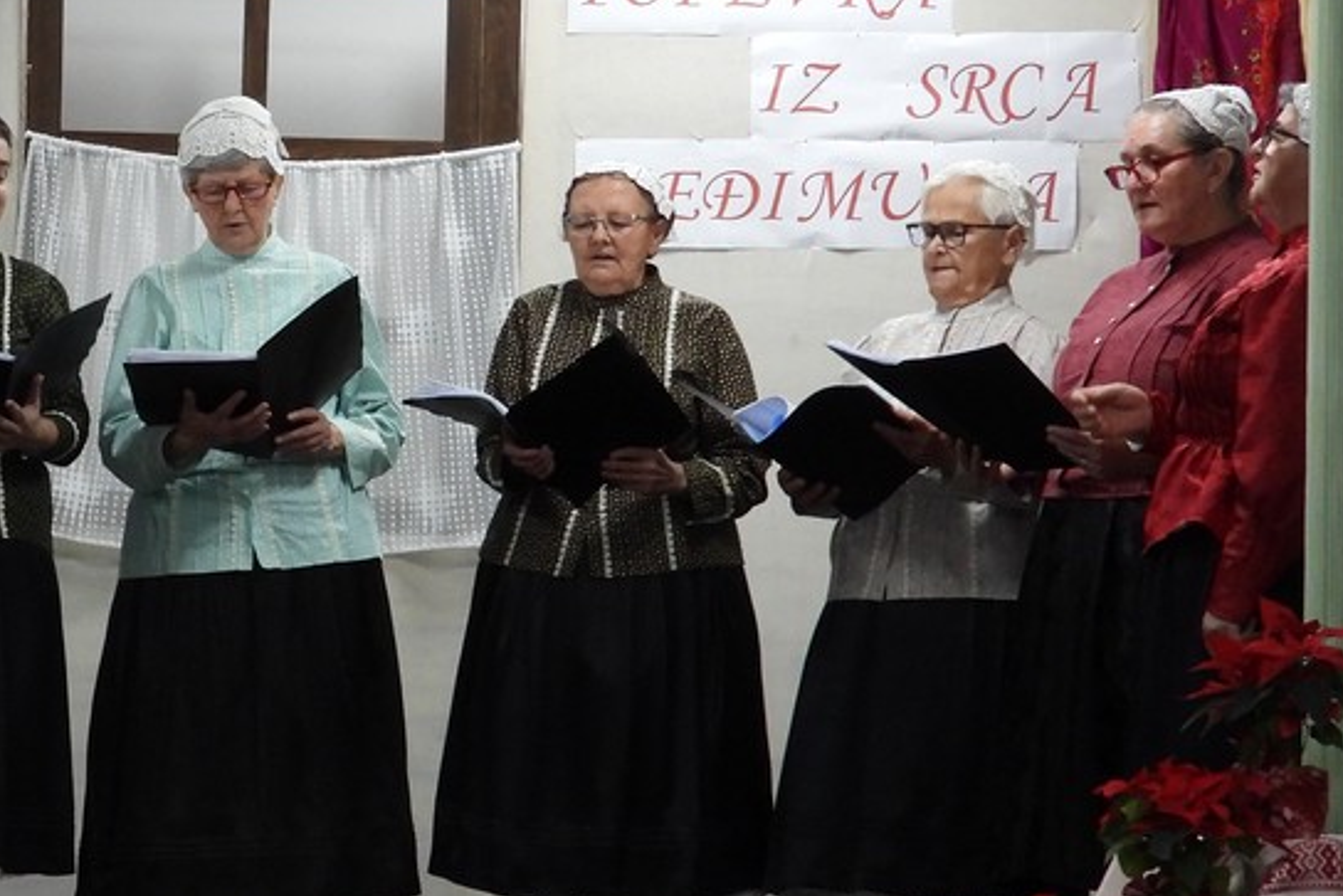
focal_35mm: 195
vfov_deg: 7.0
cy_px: 378
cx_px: -62
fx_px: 7276
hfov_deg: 10.4
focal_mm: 15.3
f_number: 3.5
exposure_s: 1/50
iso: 400
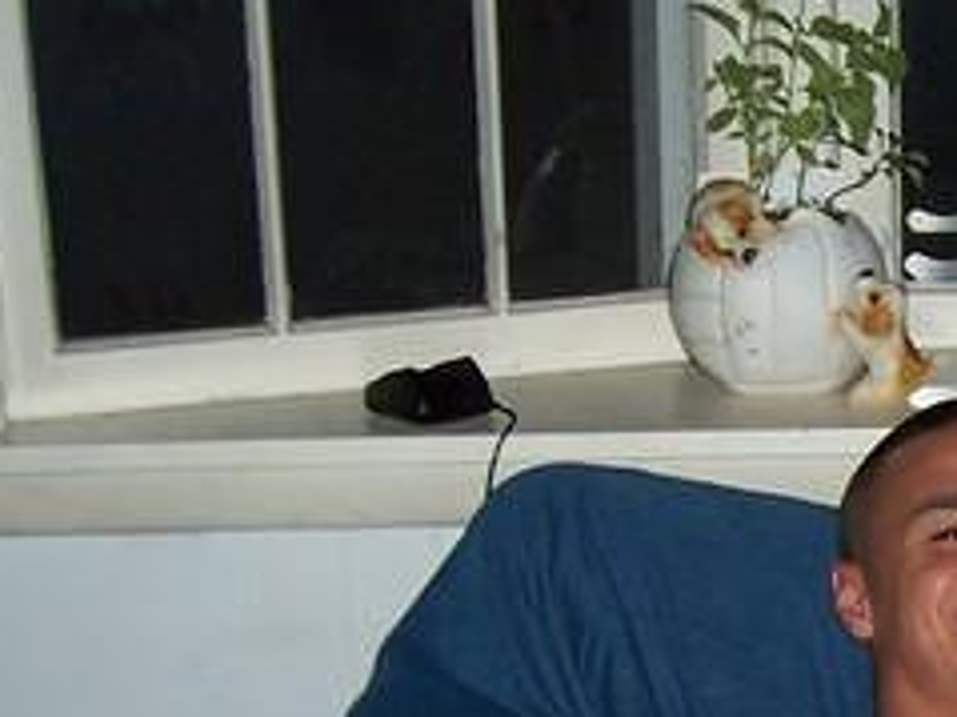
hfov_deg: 18.6
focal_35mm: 99
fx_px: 2736
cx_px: 1193
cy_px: 605
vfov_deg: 14.8
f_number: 2.8
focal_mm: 5.6
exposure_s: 1/60
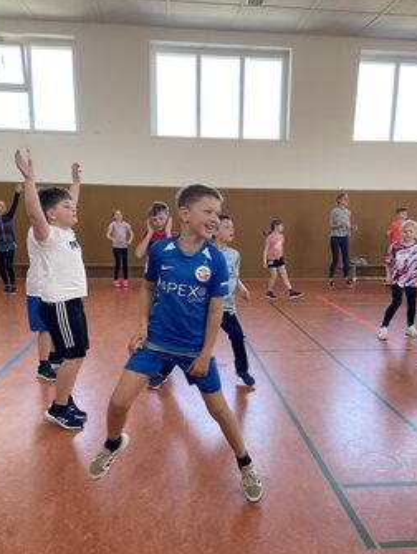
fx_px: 497
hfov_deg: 45.5
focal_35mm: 31
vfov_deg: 58.0
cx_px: 227
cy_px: 319
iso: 125
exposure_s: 1/108
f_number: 1.8
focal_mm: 4.25
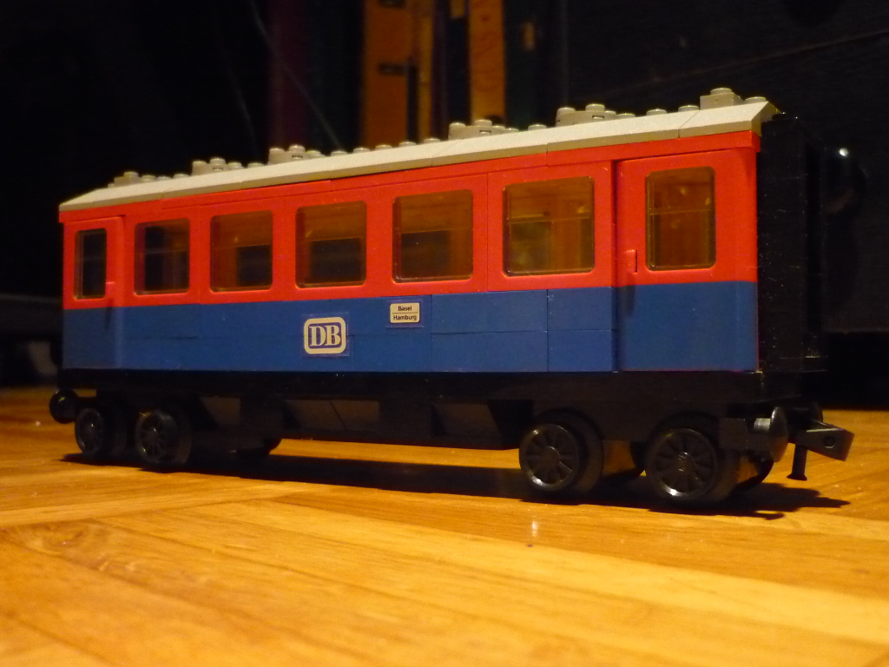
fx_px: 976
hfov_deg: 49.0
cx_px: 444
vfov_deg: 37.7
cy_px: 334
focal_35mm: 38
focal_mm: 5.5
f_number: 2.8
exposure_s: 1/15
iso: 800
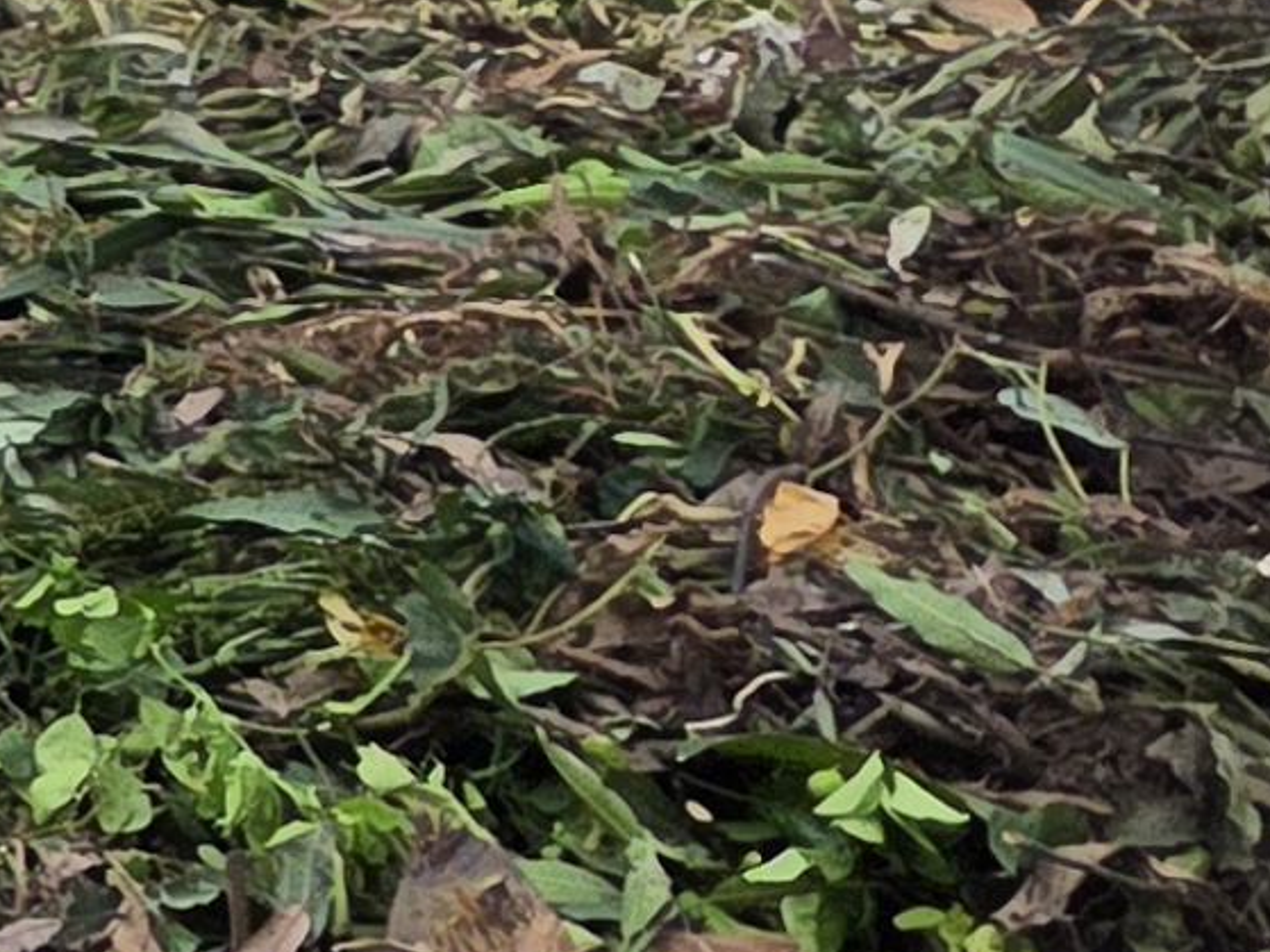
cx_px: -2315
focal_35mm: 93
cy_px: -732
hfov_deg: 12.3
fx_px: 3411
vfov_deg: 14.2
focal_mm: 2.2
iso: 40
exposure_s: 1/368
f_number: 1.9
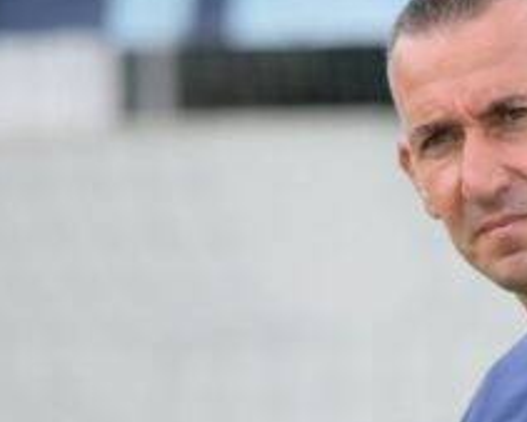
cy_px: 442
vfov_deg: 1.1
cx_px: 602
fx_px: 21721
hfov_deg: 1.4
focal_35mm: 1392
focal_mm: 300
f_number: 5.6
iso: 800
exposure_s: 1/1000
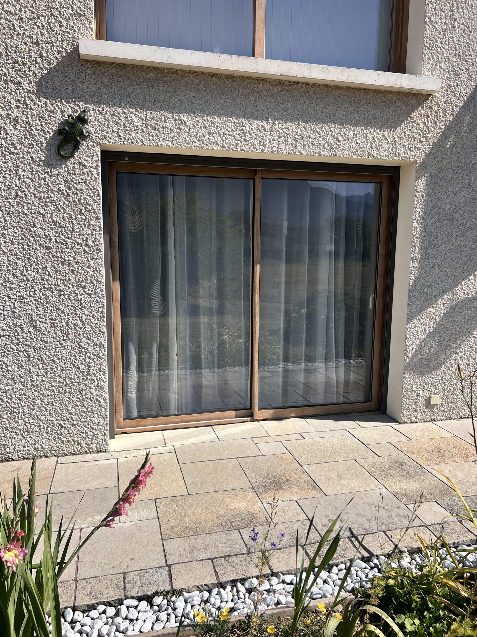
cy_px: 318
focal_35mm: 26
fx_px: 478
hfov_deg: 53.1
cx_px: 238
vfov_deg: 67.3
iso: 50
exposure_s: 1/5076
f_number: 1.5
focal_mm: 5.7
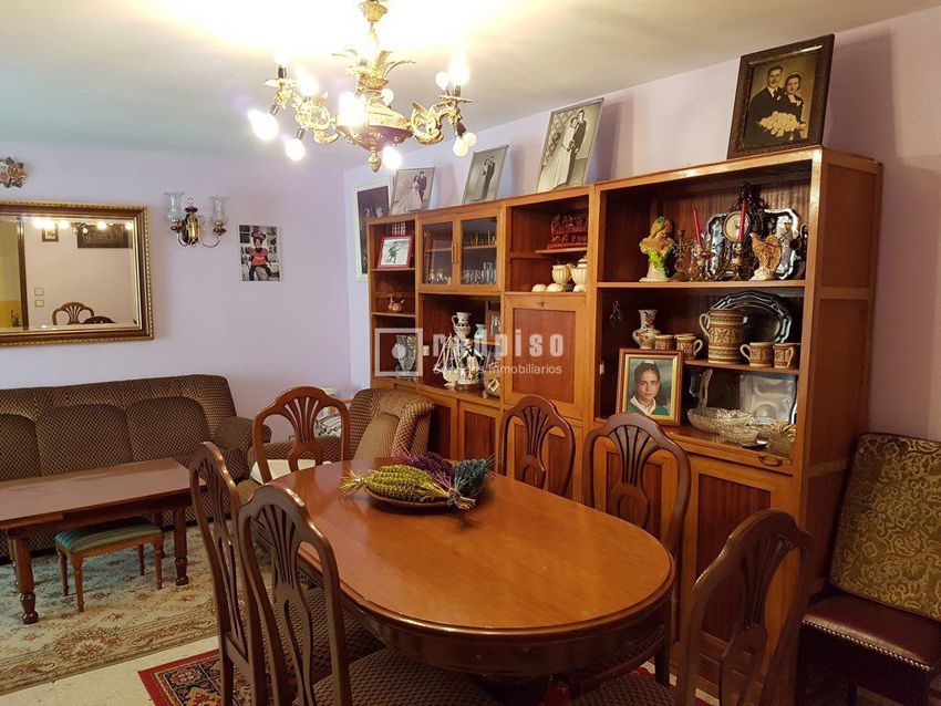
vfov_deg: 53.1
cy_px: 353
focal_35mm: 26
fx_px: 707
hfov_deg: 67.3
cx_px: 470
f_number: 1.7
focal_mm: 4.2
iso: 250
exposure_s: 1/25
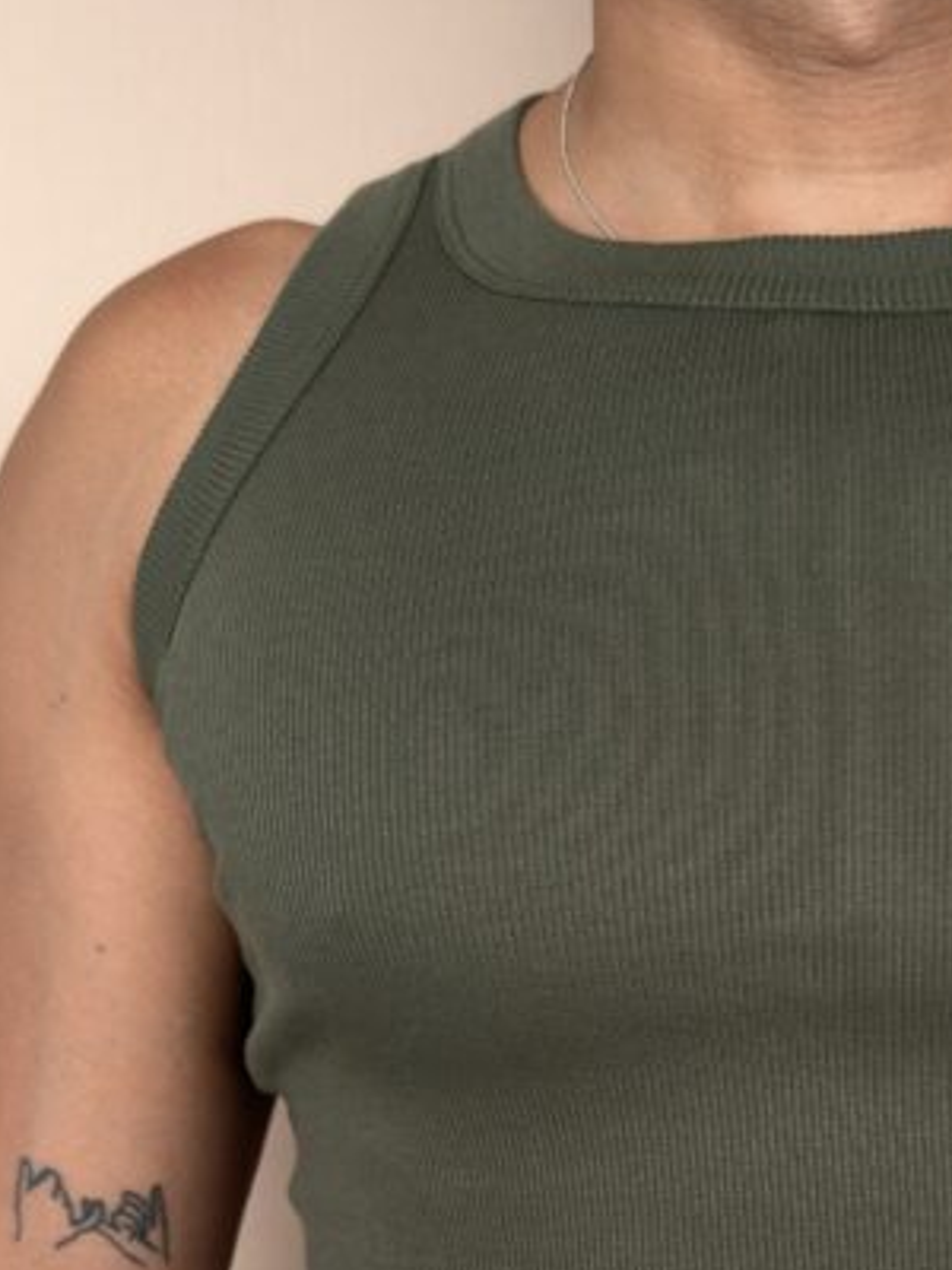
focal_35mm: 74
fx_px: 2714
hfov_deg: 19.5
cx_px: 885
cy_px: 1191
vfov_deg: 25.4
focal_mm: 6.76
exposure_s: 1/78
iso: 100
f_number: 1.78
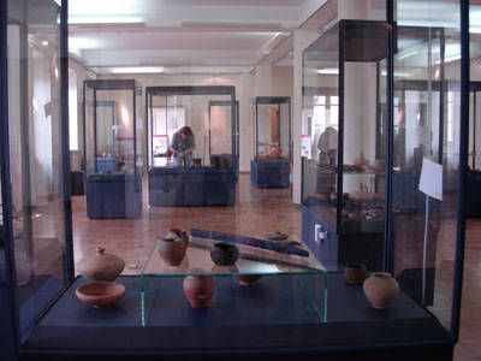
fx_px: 528
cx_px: 240
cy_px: 180
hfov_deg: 49.0
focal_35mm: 38
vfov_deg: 37.7
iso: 79
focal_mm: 7.8
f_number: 2.8
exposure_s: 1/38
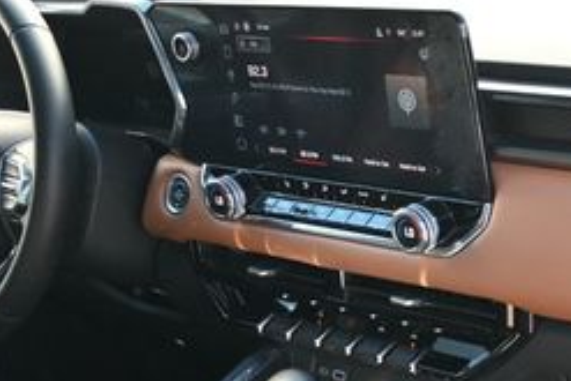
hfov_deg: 25.8
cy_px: 399
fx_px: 1200
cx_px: 529
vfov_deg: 17.5
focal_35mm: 76
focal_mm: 19.5
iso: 560
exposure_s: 1/125
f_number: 3.8
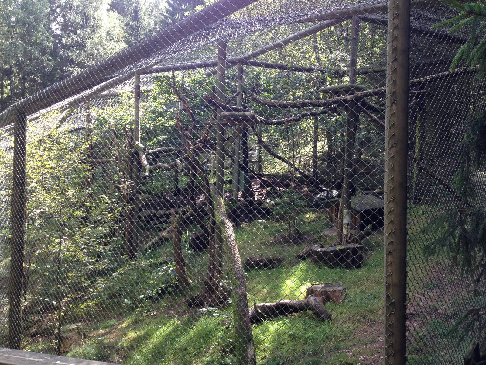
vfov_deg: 40.7
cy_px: 182
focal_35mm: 35
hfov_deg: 52.6
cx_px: 243
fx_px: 491
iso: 64
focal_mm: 4.28
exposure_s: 1/120
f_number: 2.4
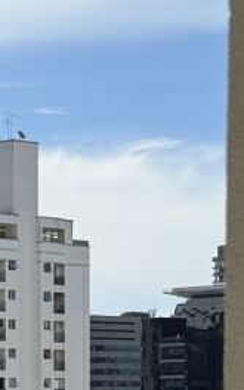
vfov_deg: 11.1
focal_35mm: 185
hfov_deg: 6.9
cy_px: 483
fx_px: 1968
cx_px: -203
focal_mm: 6.76
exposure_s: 1/5208
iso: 64
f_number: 1.78
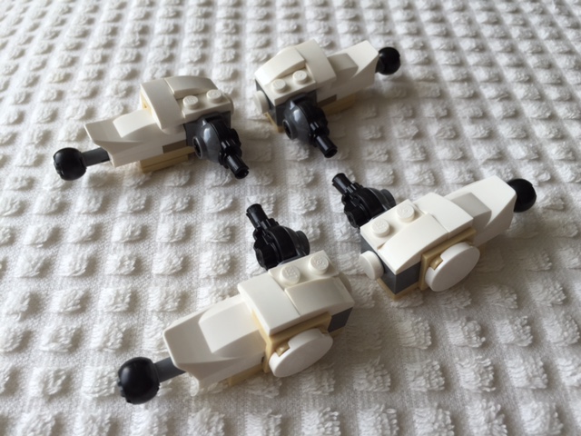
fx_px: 487
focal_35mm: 29
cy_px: 218
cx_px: 290
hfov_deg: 61.7
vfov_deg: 48.2
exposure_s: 1/120
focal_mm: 4.15
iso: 32
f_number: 2.2
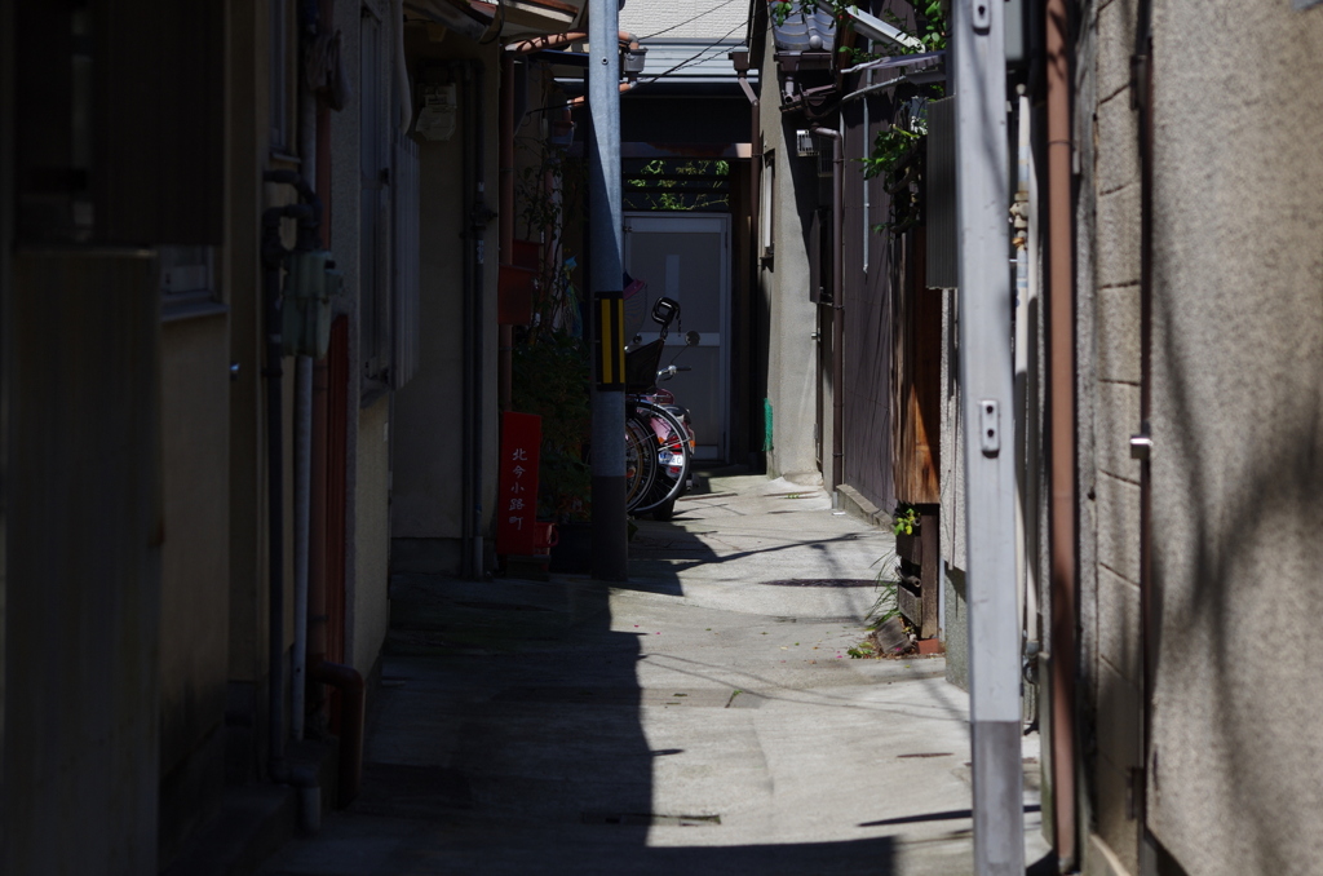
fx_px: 5501
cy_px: 438
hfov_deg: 13.7
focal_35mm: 150
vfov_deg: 9.1
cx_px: 662
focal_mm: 100
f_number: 5.6
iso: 100
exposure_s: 1/400
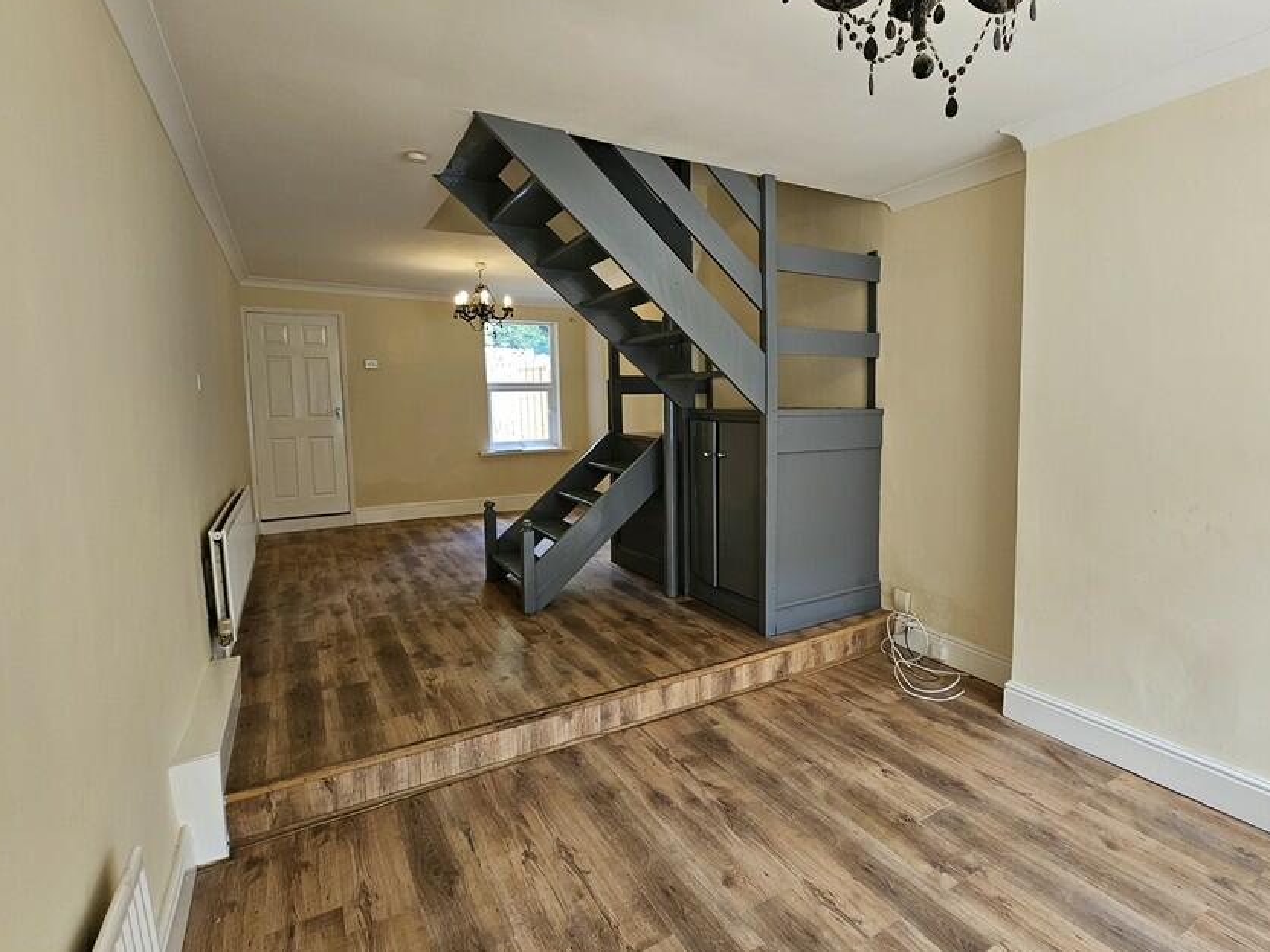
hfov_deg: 94.2
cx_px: 695
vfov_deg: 78.0
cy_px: 449
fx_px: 587
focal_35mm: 16
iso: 64
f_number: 2.2
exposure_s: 1/50
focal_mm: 2.2
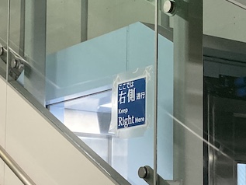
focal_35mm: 106
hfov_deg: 18.5
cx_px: 141
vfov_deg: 13.9
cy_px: 150
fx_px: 754
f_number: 1.8
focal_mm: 3.99
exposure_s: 1/50
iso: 250
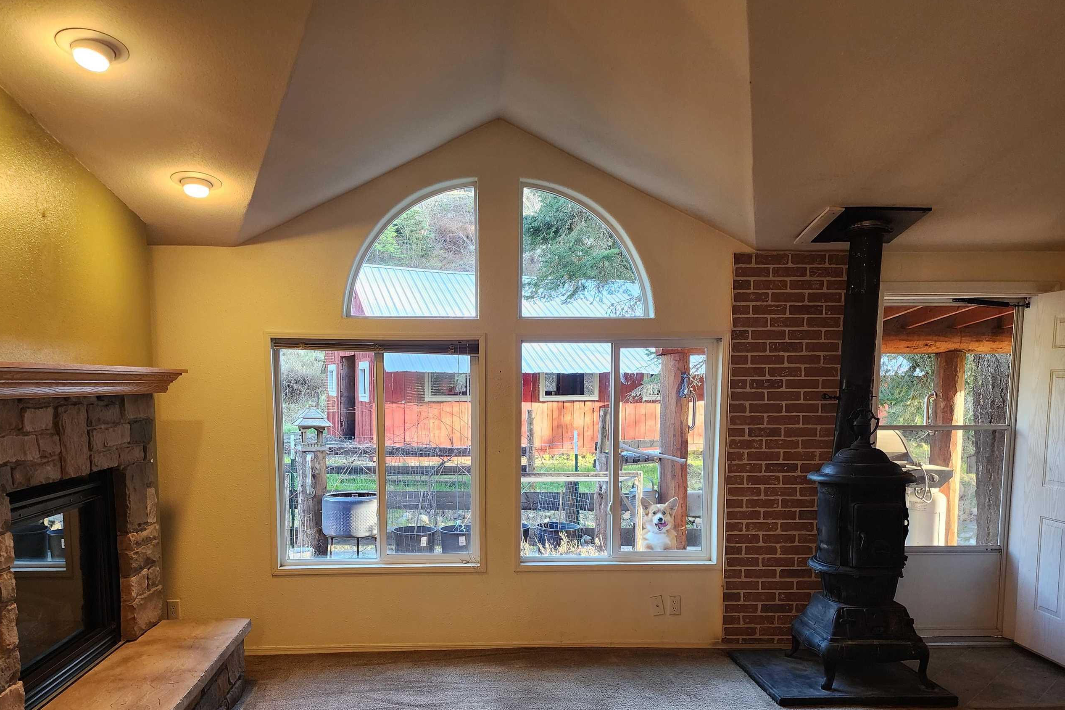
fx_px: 858
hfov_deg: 63.6
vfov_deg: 44.3
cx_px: 500
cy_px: 474
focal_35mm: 29
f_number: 1.8
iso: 320
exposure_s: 1/120
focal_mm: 6.4
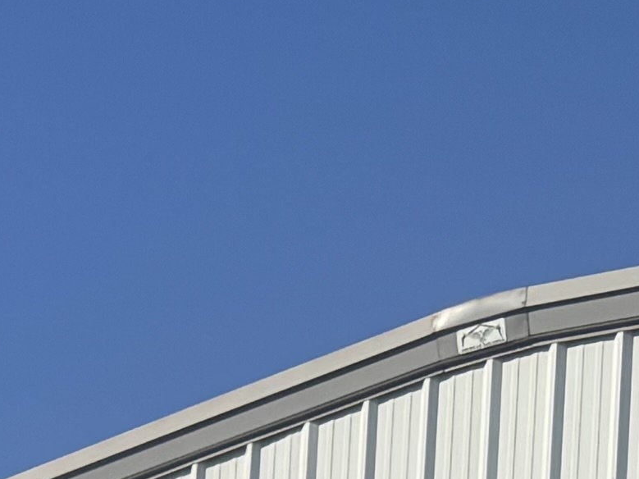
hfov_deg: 10.5
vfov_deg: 7.4
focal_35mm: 176
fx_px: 3248
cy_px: 1466
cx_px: -541
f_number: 1.78
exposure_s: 1/4950
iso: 80
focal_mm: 6.76
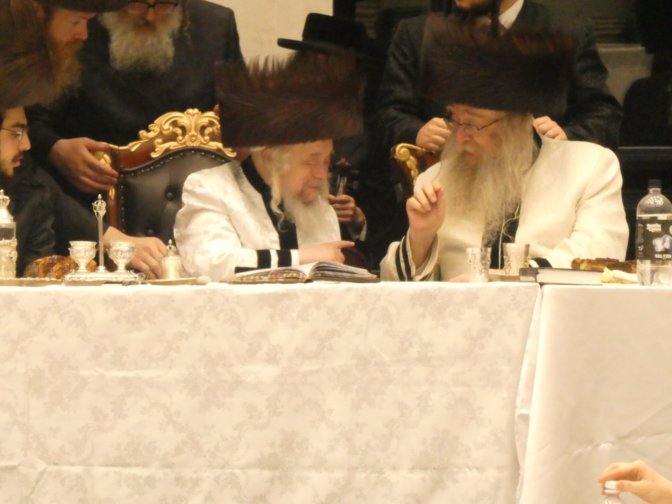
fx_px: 5126
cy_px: 175
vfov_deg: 5.6
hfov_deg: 7.5
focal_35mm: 264
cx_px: 294
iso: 1250
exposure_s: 1/80
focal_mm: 35.8
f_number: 5.6
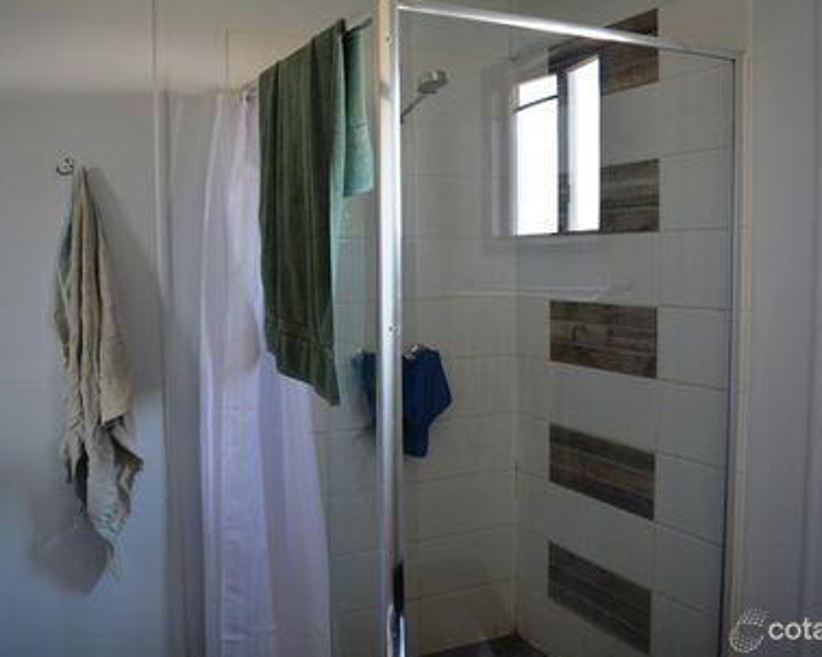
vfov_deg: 42.2
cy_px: 334
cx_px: 394
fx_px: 851
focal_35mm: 35
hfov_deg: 51.5
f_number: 4
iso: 560
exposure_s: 1/60
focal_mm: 20
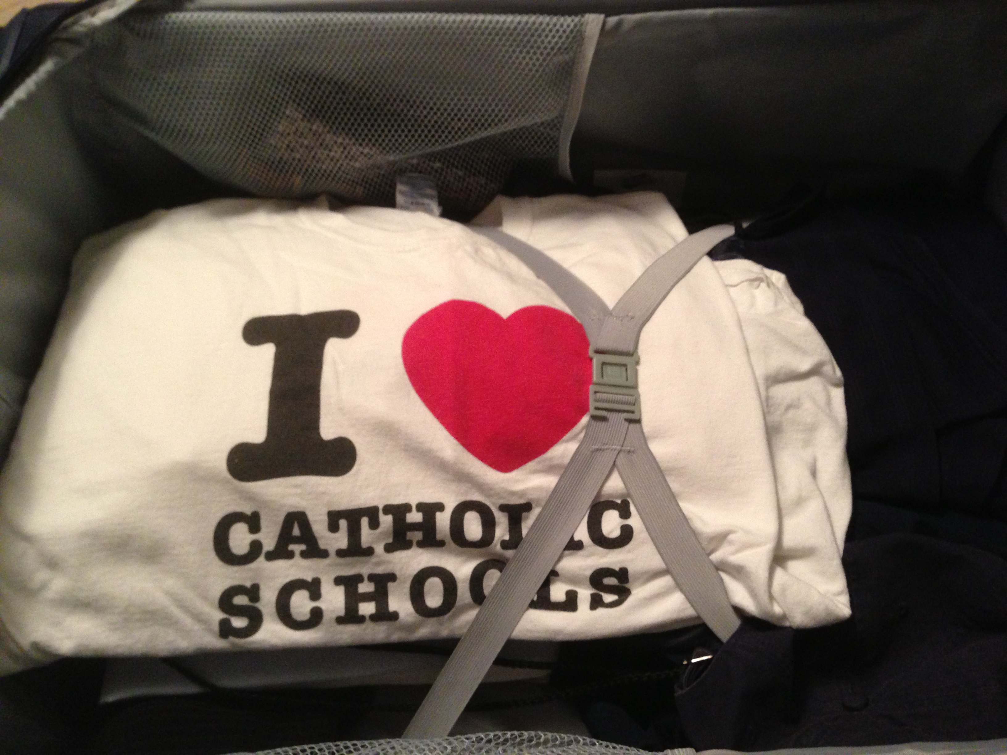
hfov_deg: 55.4
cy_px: 378
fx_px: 960
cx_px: 504
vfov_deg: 42.9
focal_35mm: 33
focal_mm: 4.13
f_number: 2.4
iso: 320
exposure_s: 1/20
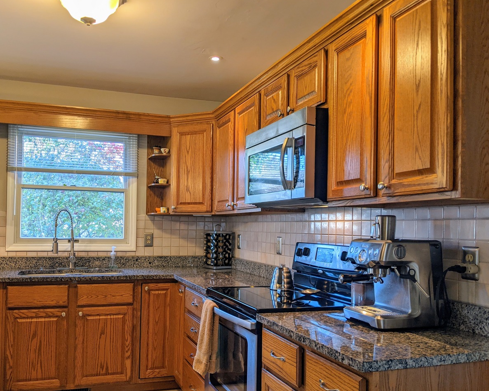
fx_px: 463
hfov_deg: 55.5
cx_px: 218
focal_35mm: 32
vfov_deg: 45.7
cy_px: 218
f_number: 1.8
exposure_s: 1/59.9
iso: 51
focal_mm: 4.44
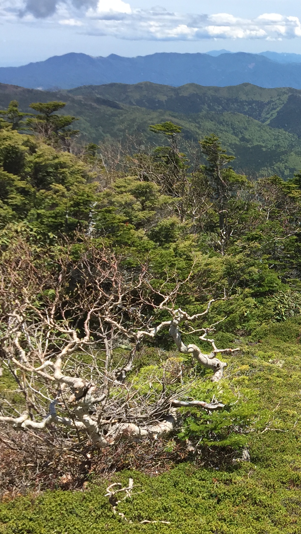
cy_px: 314
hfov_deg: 17.7
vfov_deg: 34.3
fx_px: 866
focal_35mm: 61
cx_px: 448
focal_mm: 4.15
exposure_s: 1/1236
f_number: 2.2
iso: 32
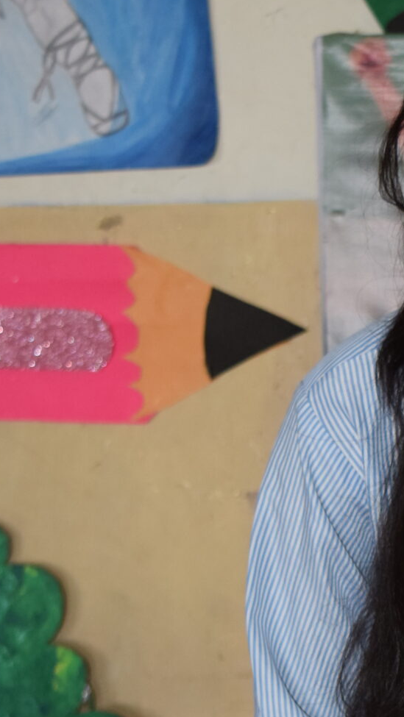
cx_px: 523
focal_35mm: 144
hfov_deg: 8.3
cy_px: 707
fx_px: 2747
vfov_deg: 14.6
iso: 900
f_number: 4.5
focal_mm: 35
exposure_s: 1/60
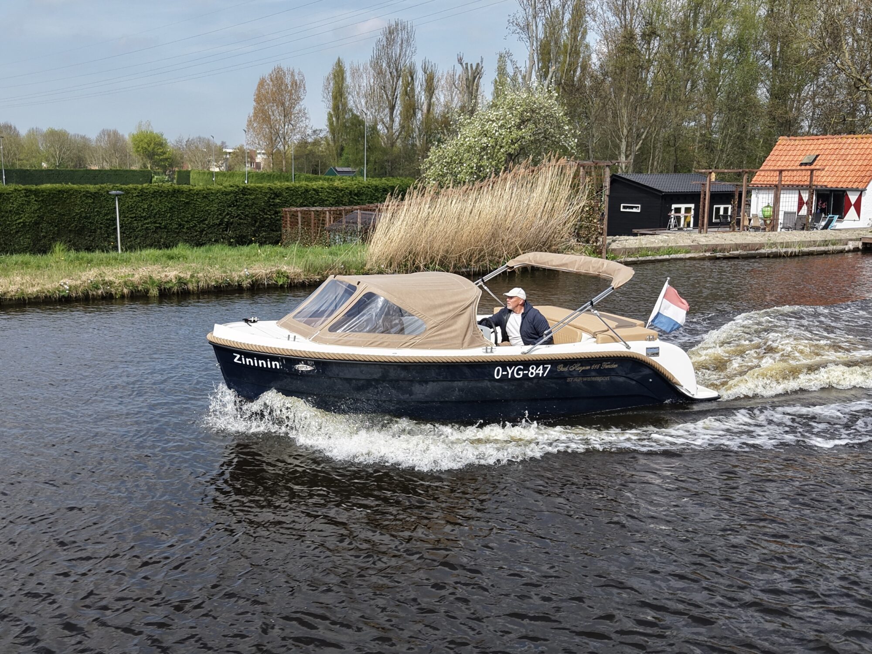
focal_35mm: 24
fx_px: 605
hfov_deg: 71.6
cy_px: 327
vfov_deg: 56.8
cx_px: 436
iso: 150
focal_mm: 8.67
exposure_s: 1/350
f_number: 1.8
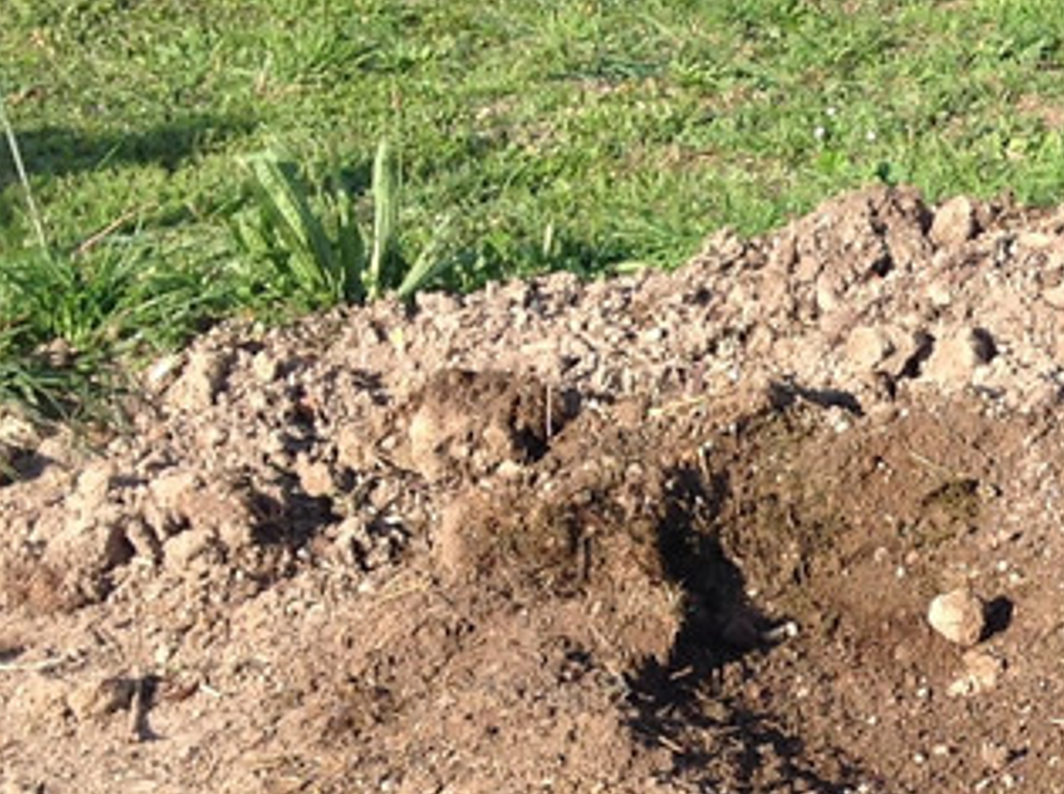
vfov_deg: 12.4
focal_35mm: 119
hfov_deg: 16.0
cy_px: 645
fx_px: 3651
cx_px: 1265
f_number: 2.4
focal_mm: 4.28
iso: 50
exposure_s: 1/889
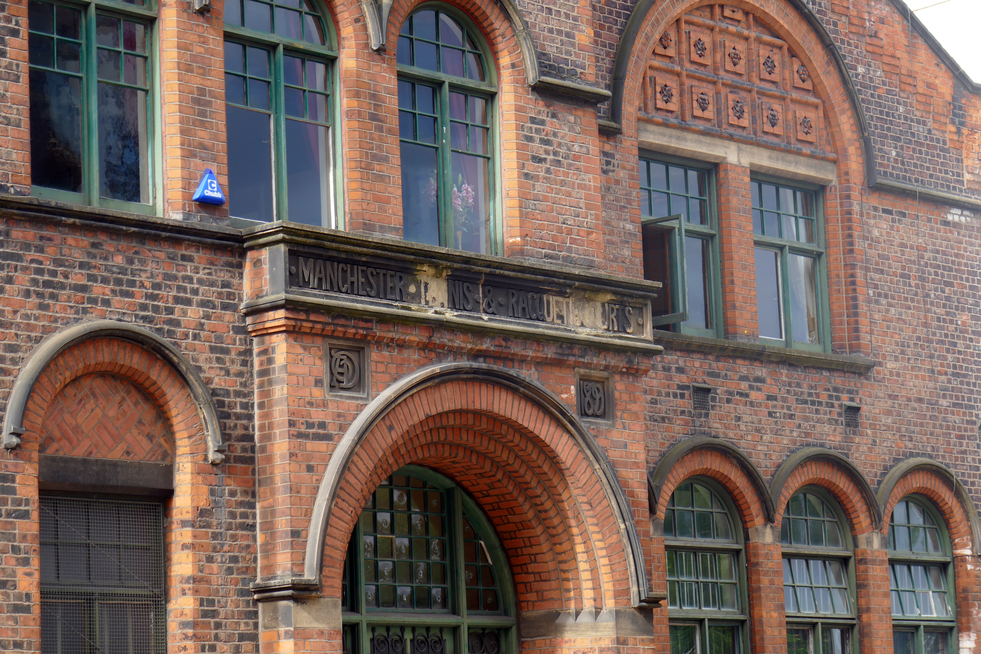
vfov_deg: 12.9
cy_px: 327
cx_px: 490
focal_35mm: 106
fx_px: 2888
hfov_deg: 19.3
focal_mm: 38.6
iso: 125
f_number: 5.3
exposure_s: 1/100
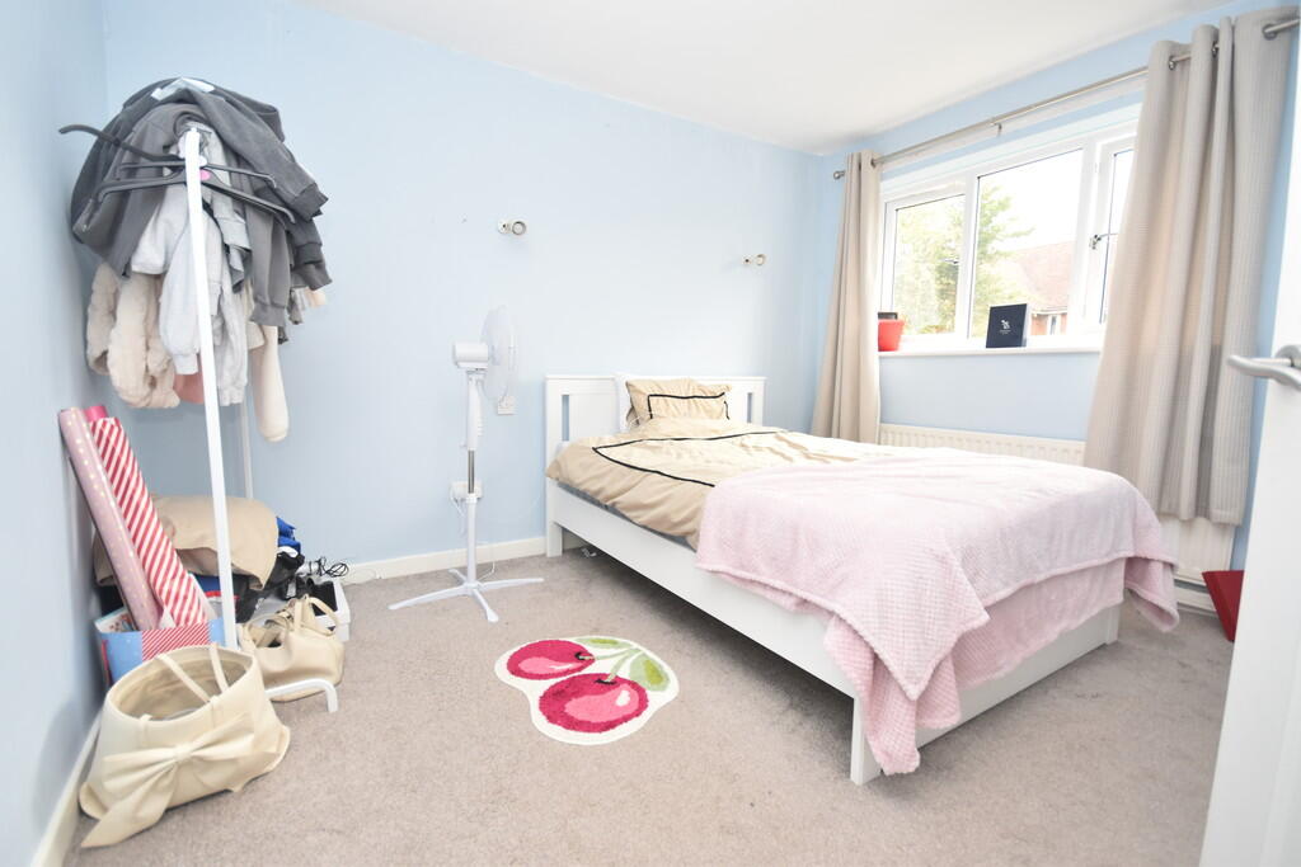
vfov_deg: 77.3
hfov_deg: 100.4
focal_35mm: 15
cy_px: 434
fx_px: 542
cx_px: 650
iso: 800
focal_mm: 10
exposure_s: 1/200
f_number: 5
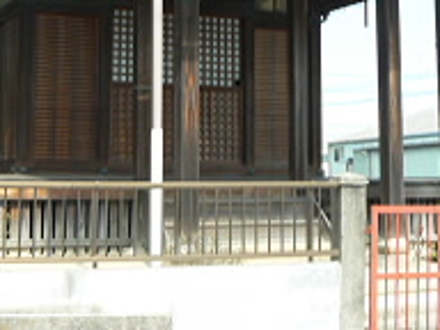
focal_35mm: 75
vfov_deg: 19.2
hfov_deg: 26.0
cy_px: 14
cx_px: 199
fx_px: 953
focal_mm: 6
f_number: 5.6
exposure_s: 1/200
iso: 80
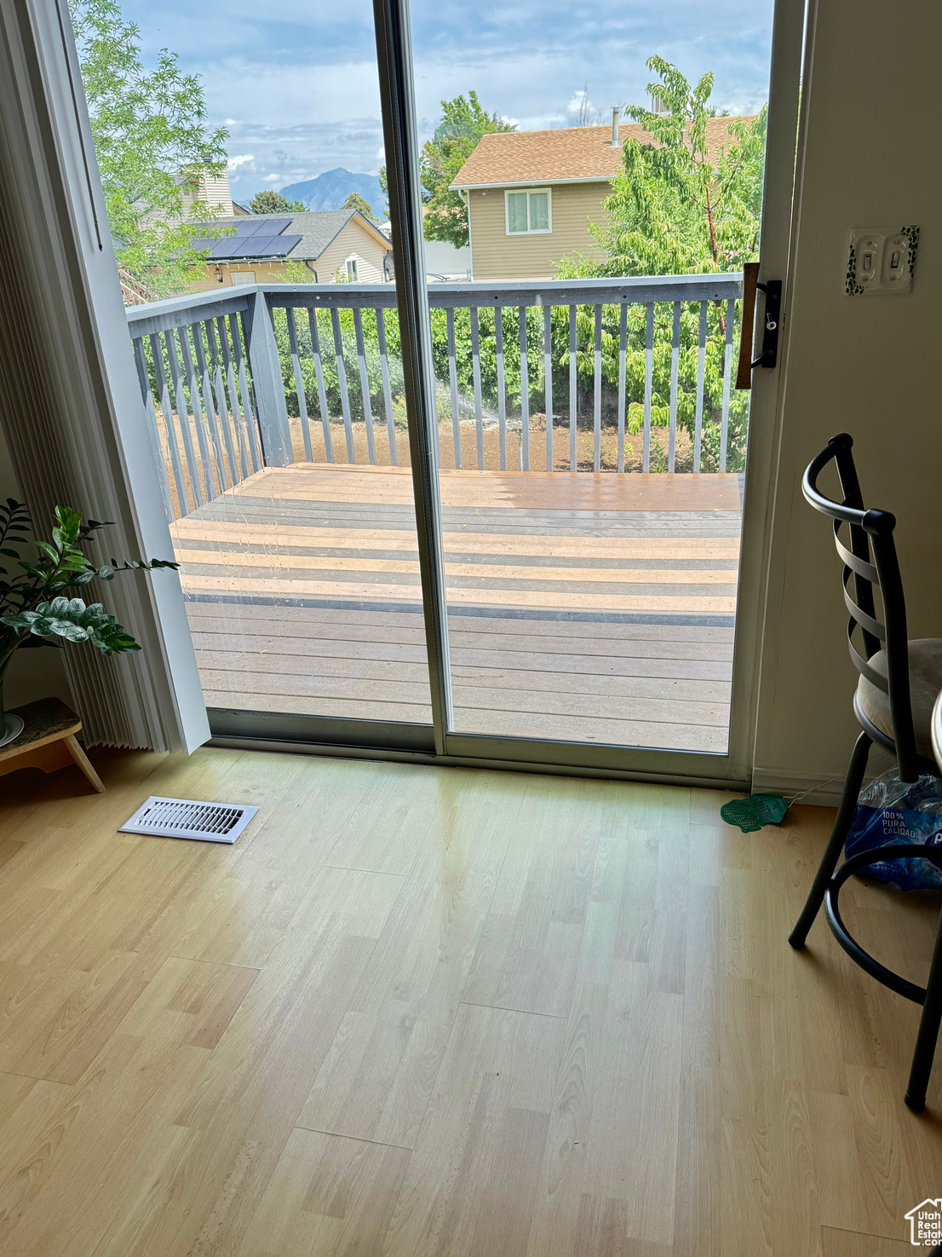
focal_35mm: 25
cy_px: 604
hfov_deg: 54.9
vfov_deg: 69.4
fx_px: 907
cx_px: 476
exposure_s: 1/757
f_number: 1.78
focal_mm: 6.76
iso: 100
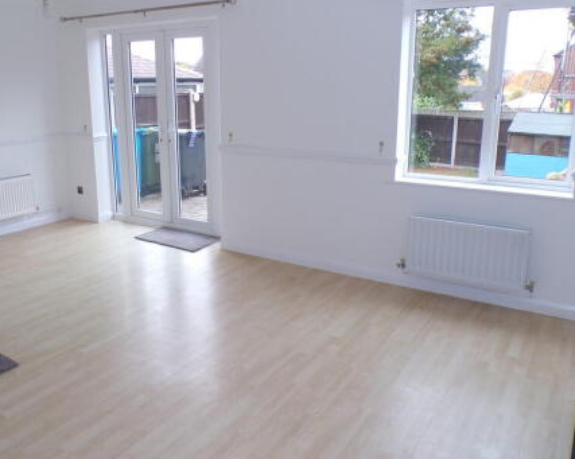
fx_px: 544
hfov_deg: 55.6
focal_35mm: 32
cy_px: 204
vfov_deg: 45.7
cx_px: 254
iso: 100
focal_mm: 4.3
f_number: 3
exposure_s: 1/38
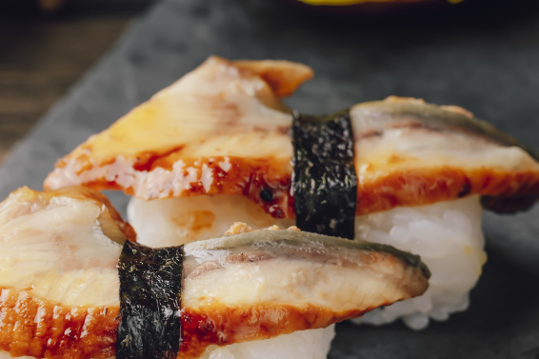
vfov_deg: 7.2
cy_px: 258
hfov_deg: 10.8
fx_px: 2844
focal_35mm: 190
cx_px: 179
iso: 50
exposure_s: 1/200
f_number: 5
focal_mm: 70
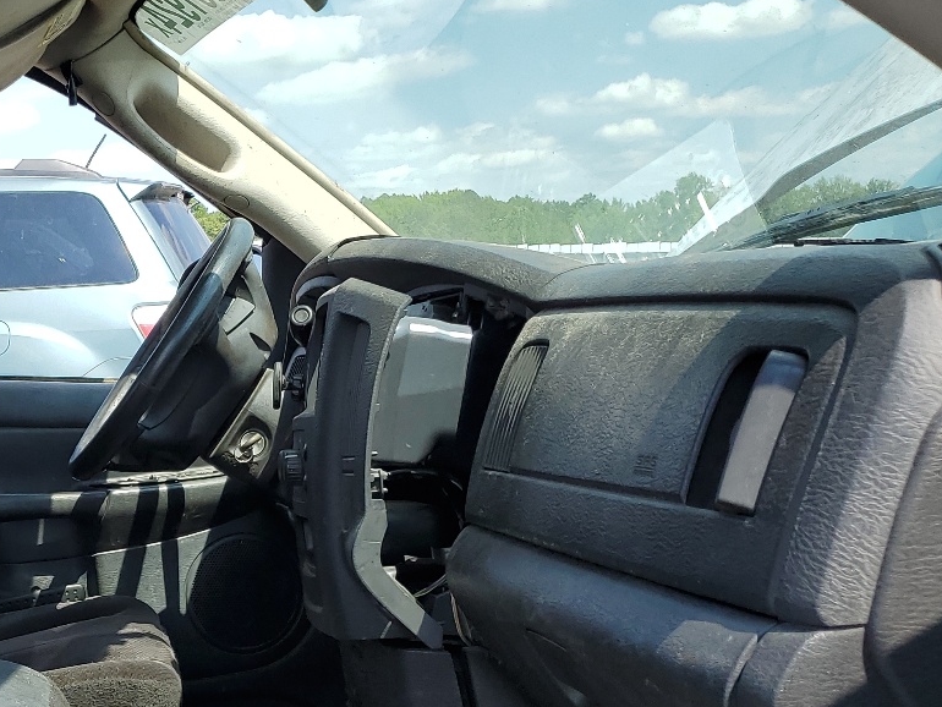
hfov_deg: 33.1
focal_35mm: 54
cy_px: 609
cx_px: 40
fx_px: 1470
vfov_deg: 26.3
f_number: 1.5
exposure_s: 1/1429
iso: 50
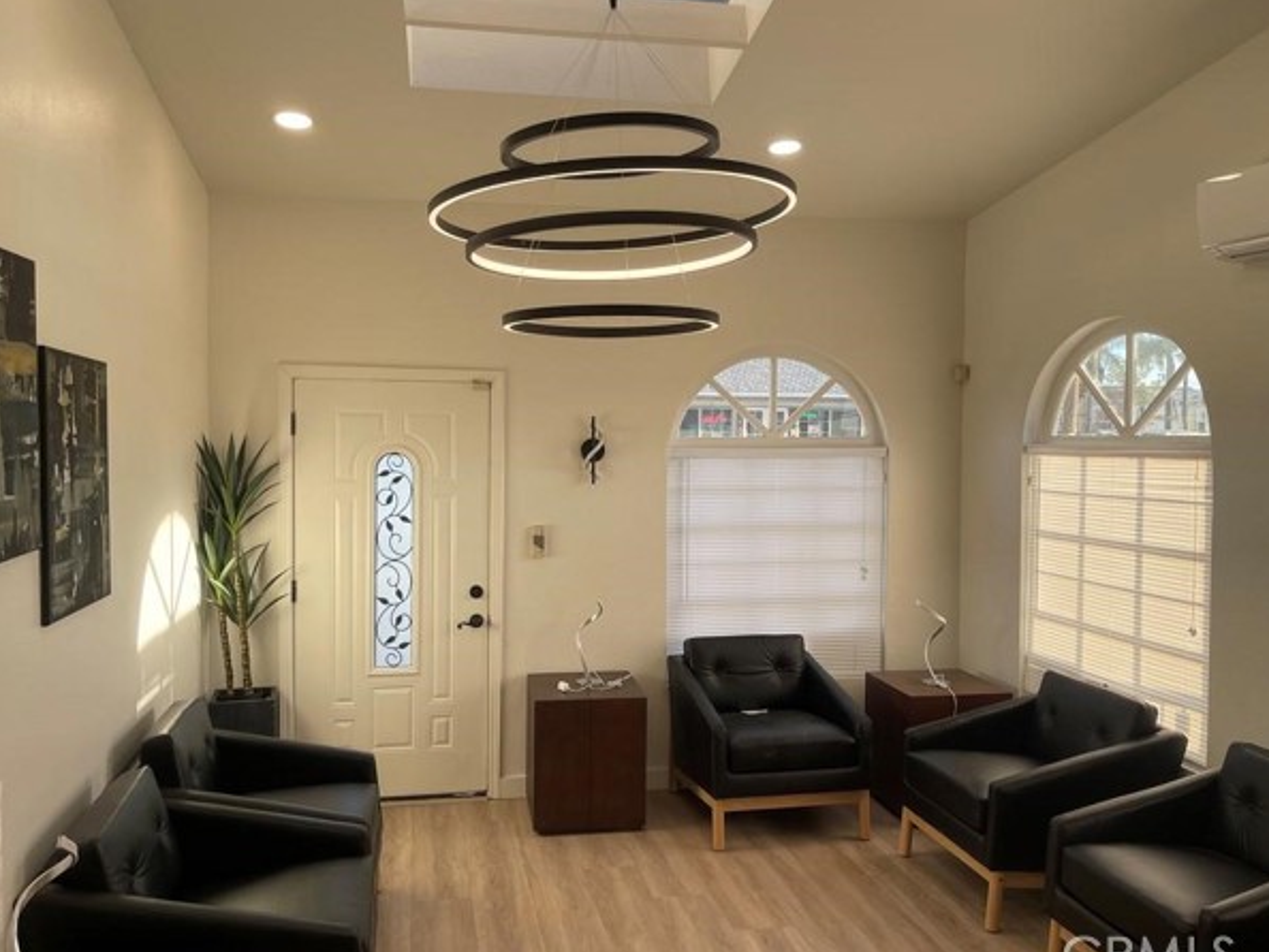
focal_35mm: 28
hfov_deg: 63.4
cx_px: 613
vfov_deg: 49.8
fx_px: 1027
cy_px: 474
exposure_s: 1/400
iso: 40
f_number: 1.6
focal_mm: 5.1
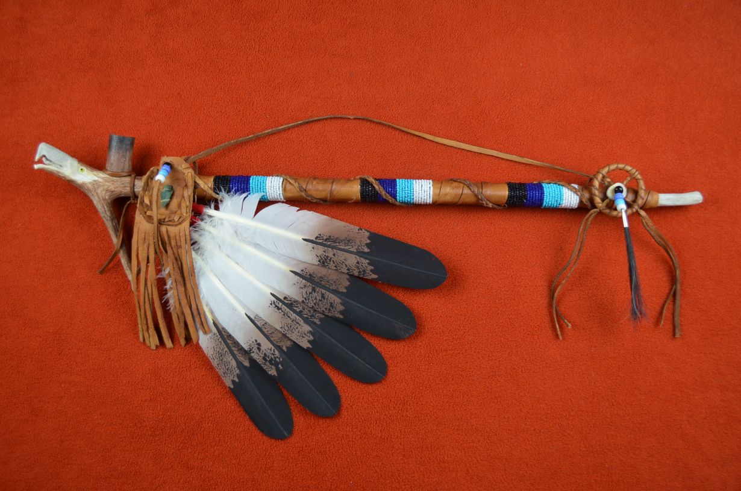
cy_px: 246
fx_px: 740
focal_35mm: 36
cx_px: 370
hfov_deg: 53.2
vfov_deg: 36.7
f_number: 4
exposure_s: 1/60
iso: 400
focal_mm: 24
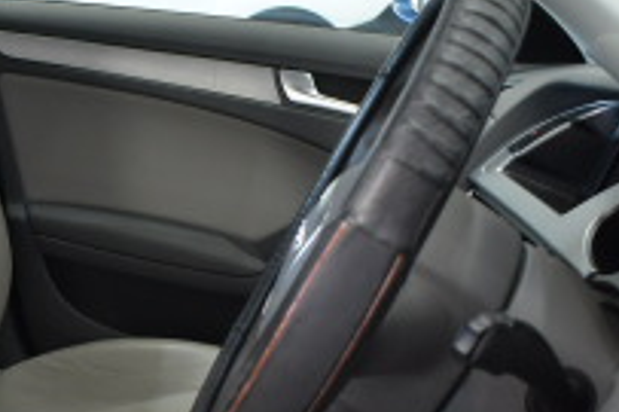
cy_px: 363
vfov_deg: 15.9
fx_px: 1460
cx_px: 46
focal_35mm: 85
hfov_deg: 23.2
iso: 900
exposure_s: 1/60
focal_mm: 18
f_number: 3.5
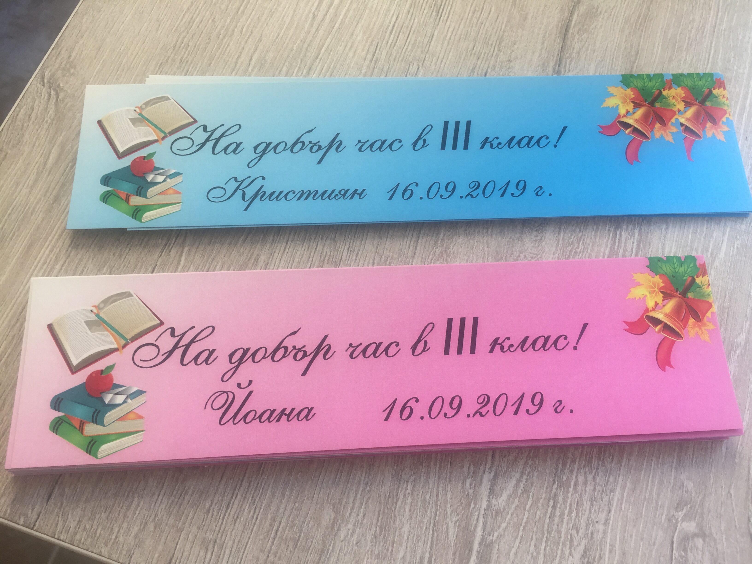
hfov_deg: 61.7
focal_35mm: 29
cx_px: 376
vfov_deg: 48.2
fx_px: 630
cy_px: 282
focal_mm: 4.15
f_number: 2.2
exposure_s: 1/50
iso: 32
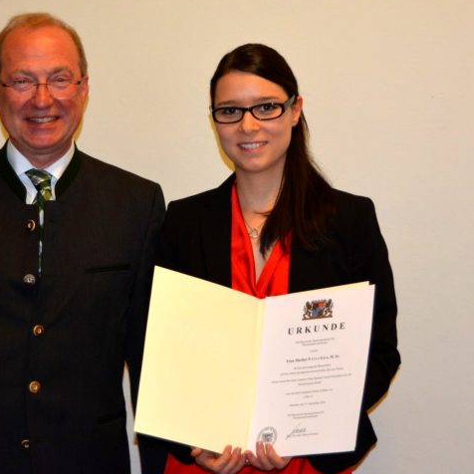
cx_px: 117
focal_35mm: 60
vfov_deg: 28.7
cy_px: 227
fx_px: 925
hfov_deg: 28.3
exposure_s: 1/80
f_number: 4.2
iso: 800
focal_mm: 29
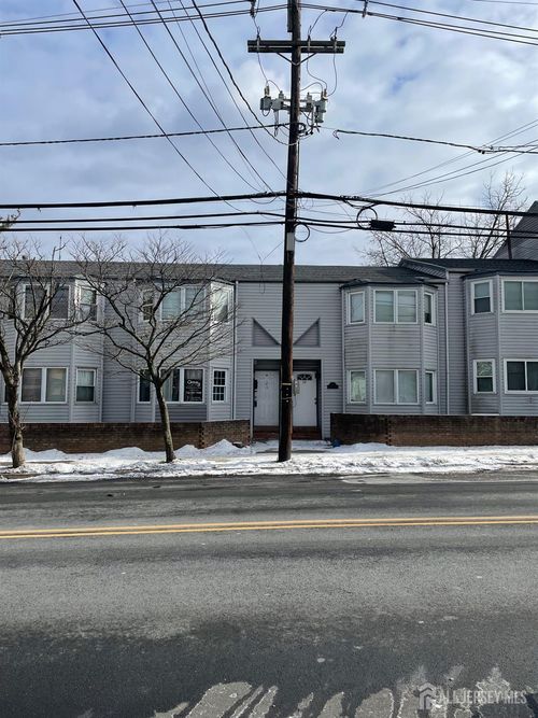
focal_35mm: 26
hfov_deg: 53.0
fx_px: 539
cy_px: 359
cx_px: 269
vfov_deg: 67.3
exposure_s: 1/4132
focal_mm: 4.2
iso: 32
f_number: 1.6
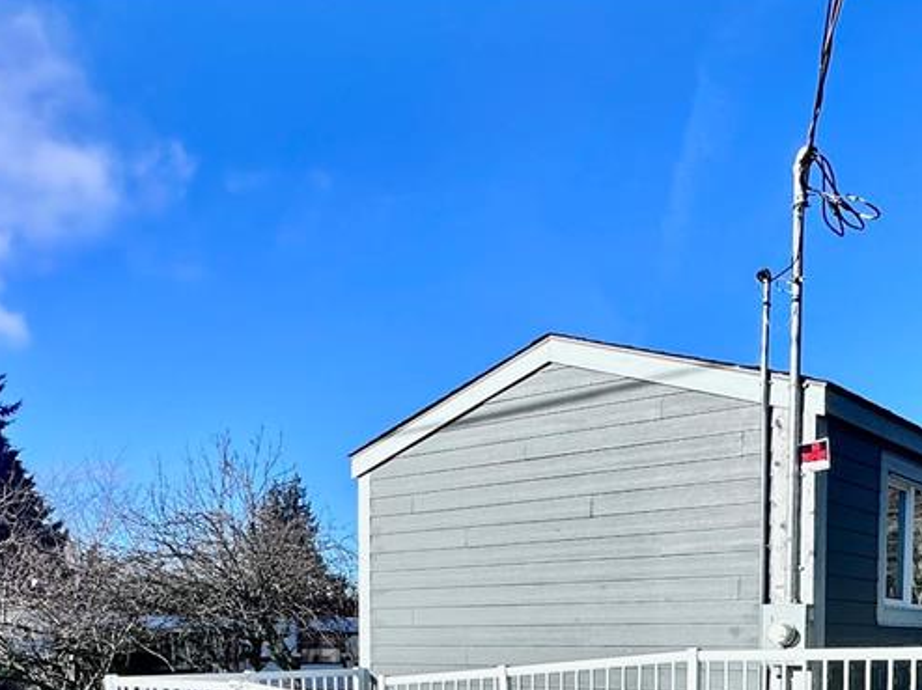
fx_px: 772
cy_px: 698
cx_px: 844
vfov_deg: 41.5
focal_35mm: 29
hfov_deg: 53.3
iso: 50
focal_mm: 2.22
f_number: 2.2
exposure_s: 1/2398
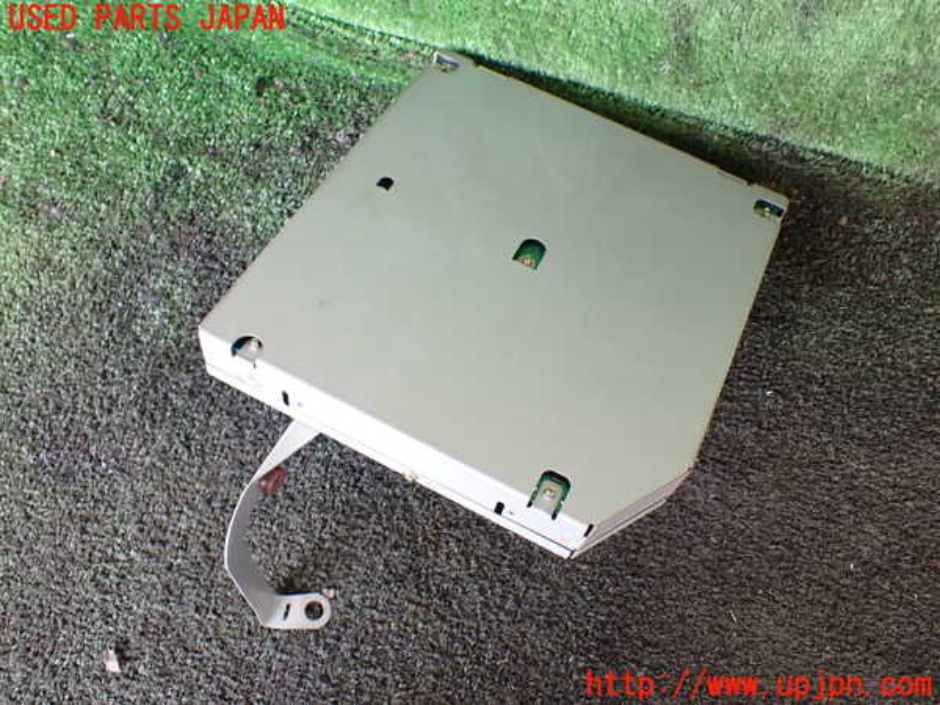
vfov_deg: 46.8
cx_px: 470
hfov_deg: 60.0
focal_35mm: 30
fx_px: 815
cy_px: 352
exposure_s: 1/125
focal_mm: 5.4
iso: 500
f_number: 2.3
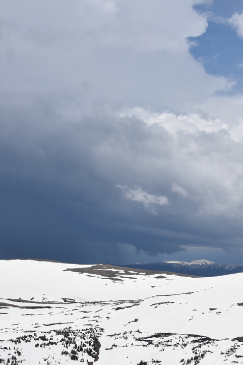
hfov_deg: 16.0
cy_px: 184
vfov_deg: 23.9
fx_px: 861
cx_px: 164
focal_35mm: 85
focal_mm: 48
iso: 100
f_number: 11
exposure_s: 1/500
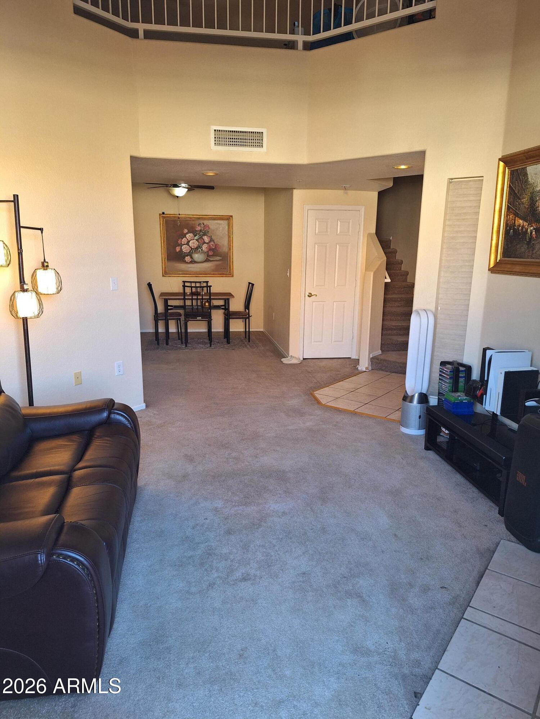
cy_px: 360
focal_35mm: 23
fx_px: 478
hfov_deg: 58.9
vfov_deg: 73.9
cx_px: 270
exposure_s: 1/50
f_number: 1.8
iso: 125
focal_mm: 5.54
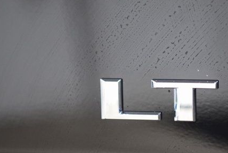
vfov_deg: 8.8
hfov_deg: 13.0
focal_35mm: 157
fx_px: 995
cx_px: 160
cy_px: 100
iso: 1600
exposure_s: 1/20
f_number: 2.8
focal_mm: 70
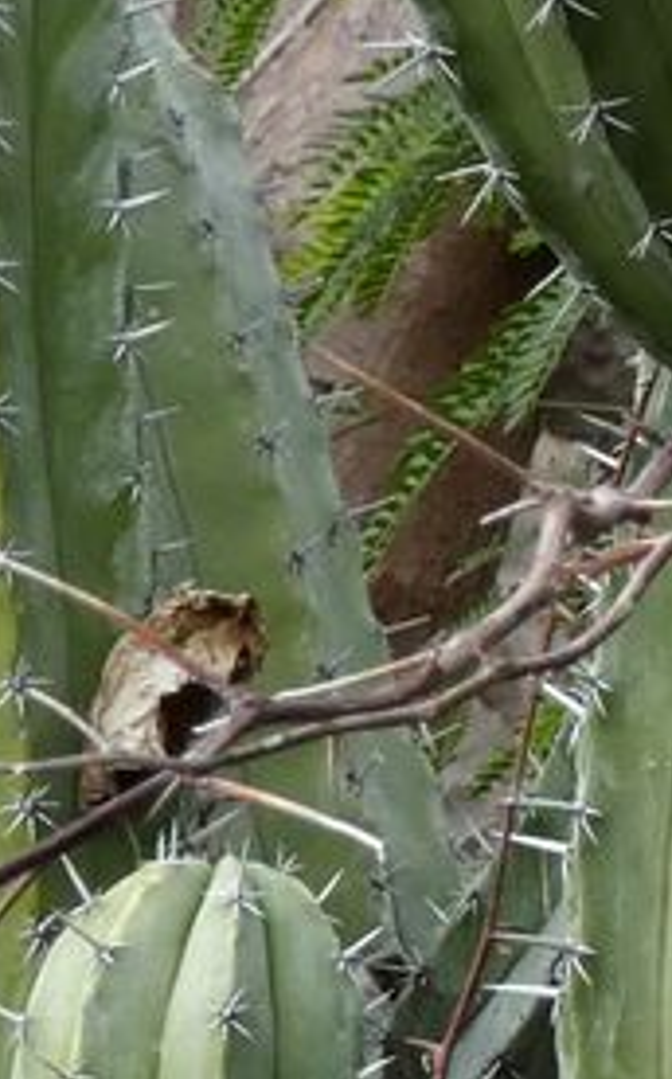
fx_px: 23227
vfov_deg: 2.7
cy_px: 98
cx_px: 352
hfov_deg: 1.7
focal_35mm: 791
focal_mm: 26.3
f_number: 5.4
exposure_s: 1/80
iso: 160
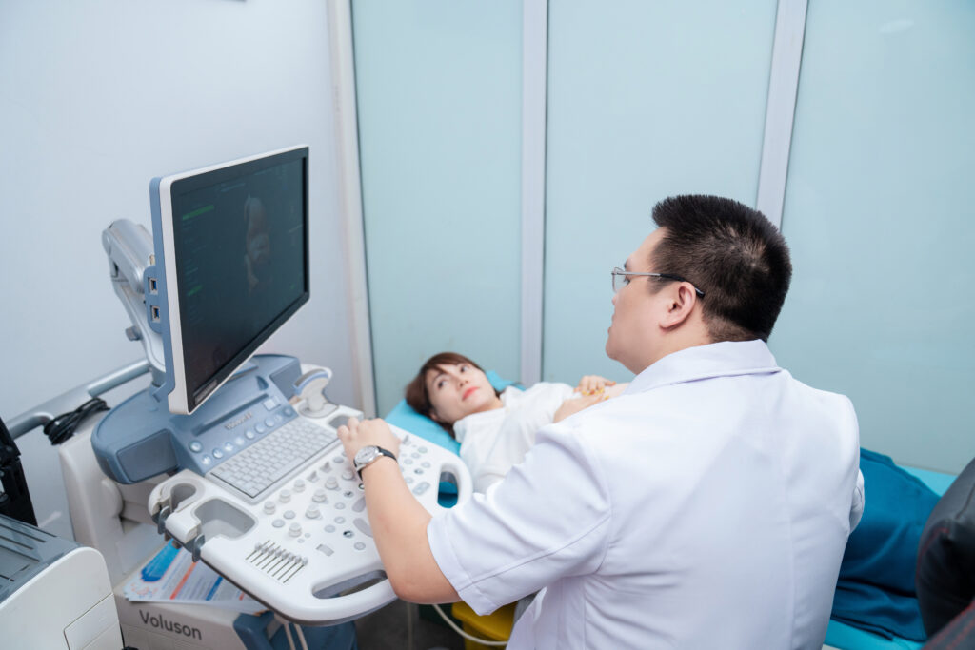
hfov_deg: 73.7
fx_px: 650
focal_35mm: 24
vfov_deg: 53.1
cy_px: 325
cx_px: 488
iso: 640
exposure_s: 1/160
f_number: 3.2
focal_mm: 24
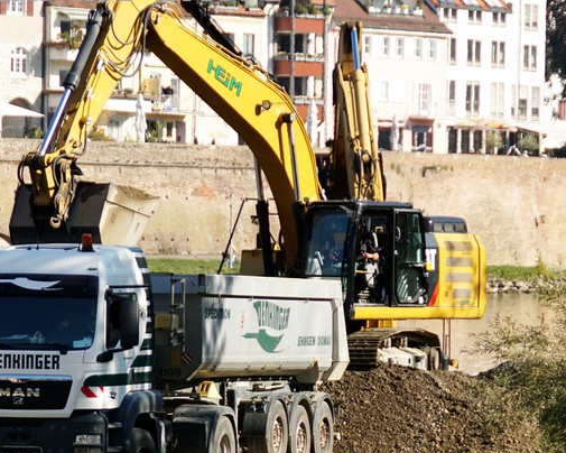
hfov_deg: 8.7
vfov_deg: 6.9
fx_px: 3736
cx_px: 189
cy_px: 234
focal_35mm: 223
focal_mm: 100
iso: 100
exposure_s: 1/400
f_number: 5.6
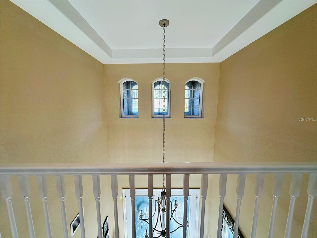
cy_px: 119
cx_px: 158
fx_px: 128
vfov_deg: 85.7
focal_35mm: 14
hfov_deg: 102.1
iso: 80
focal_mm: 2.22
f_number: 2.2
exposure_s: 1/120
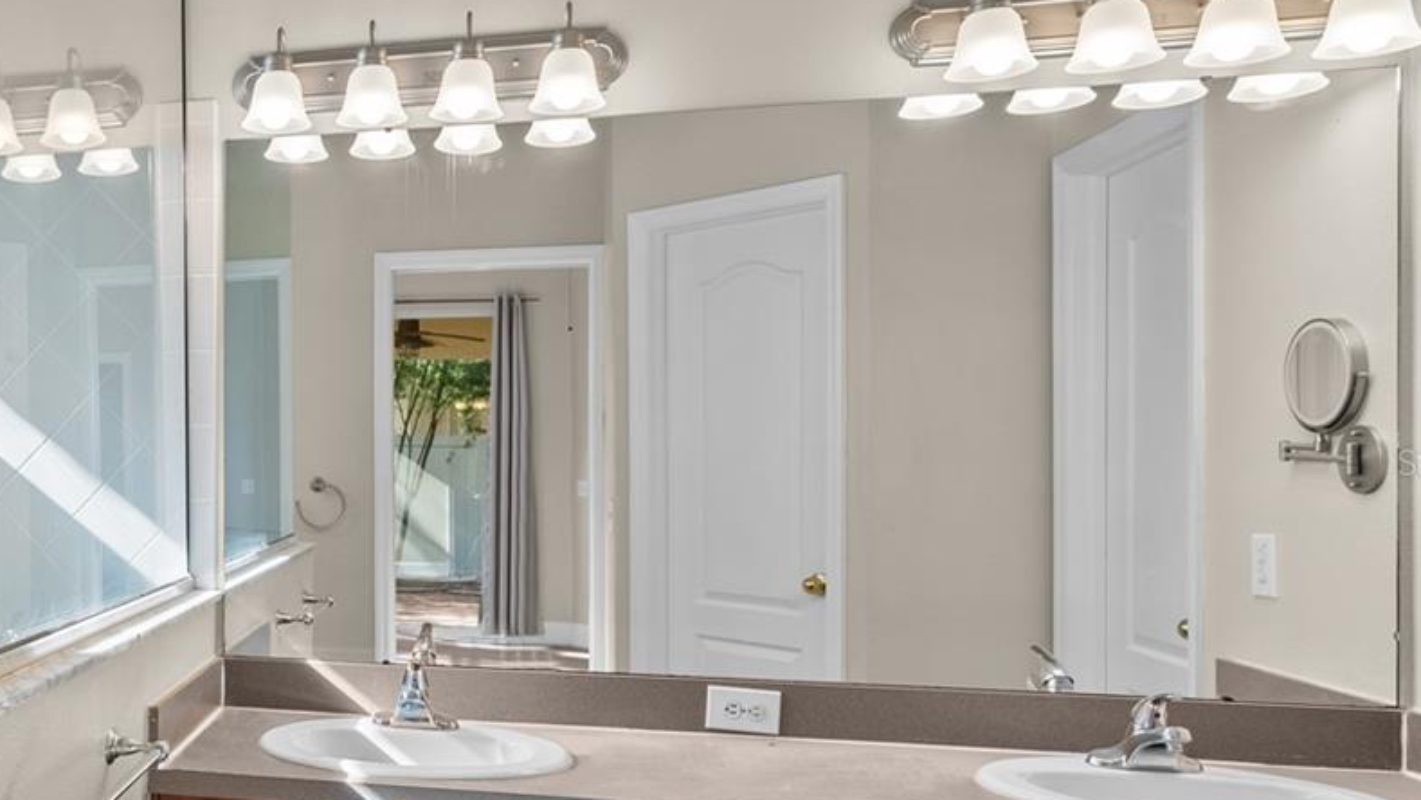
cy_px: 461
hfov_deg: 50.7
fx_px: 1281
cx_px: 117
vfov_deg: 34.6
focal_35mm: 34
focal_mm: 16
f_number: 9
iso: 100
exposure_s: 1/2.5
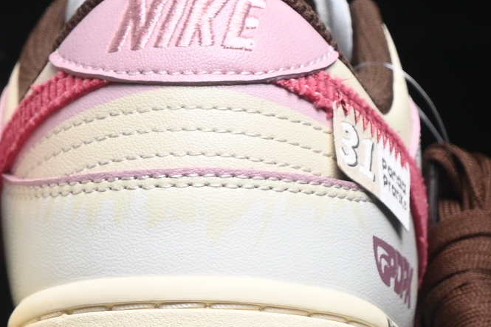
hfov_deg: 6.5
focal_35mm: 314
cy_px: 14
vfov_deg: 4.4
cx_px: 18
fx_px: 4281
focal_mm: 50
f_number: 6.3
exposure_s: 1/60
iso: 160
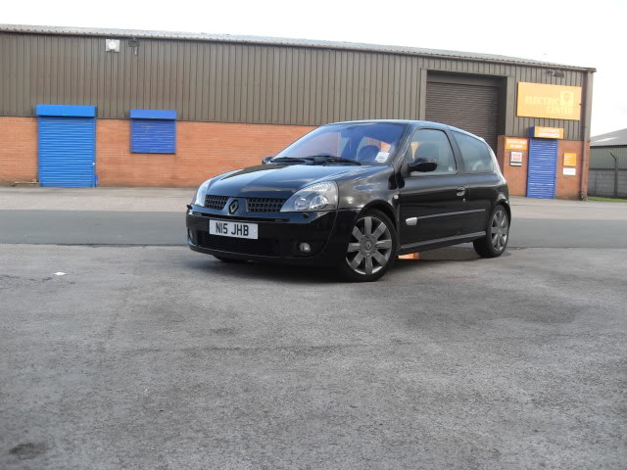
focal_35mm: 34
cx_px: 314
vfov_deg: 41.8
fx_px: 616
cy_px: 235
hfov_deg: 54.0
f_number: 2.8
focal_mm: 6.3
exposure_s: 1/250
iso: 80
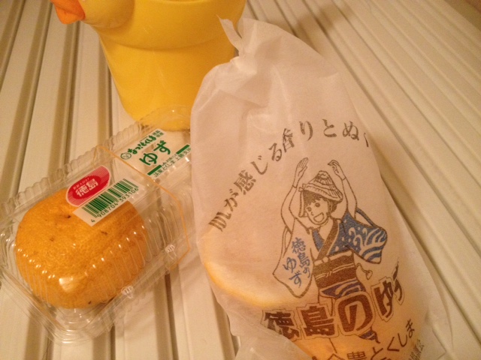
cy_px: 180
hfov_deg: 52.6
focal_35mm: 35
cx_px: 240
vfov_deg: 40.7
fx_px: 486
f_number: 2.4
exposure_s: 1/20
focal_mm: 4.28
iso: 320
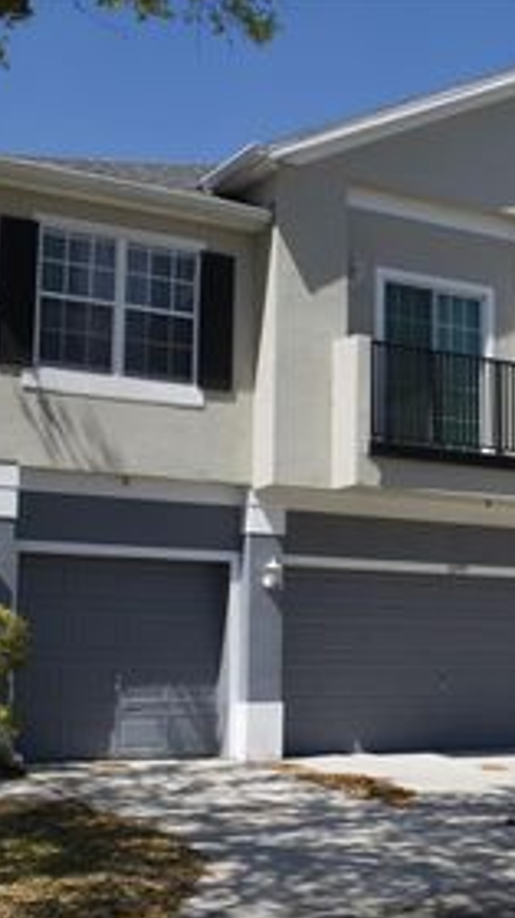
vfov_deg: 37.2
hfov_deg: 21.4
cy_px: 529
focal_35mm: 56
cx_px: 305
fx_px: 1363
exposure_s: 1/250
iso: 100
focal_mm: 20
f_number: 8
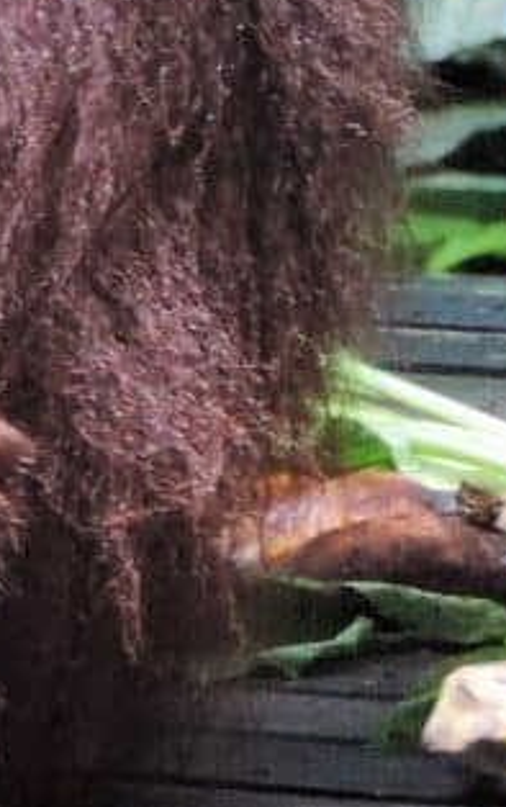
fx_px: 25722
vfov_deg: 1.8
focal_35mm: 1169
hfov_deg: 1.1
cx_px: -483
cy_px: -518
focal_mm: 57.9
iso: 400
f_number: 4.8
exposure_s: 1/100
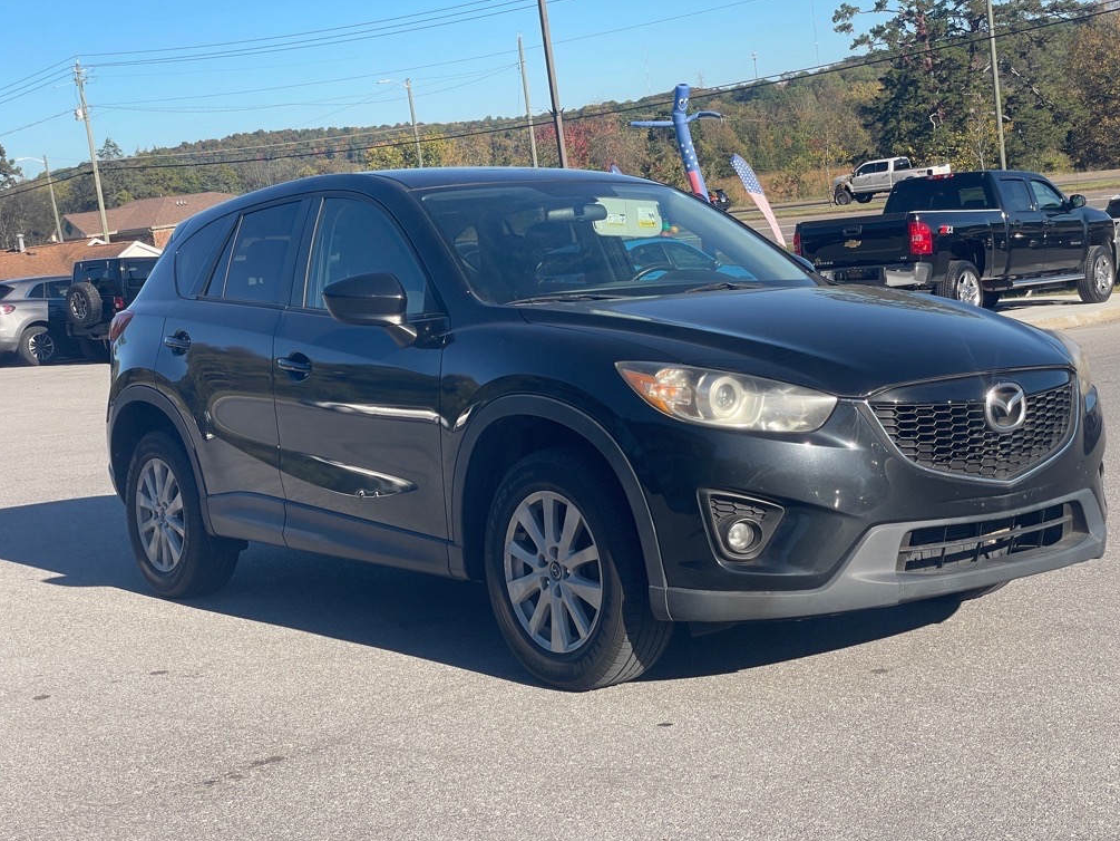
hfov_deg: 36.2
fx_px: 1715
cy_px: 425
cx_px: 568
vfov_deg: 27.5
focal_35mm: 53
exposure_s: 1/1043
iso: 25
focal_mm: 6
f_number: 2
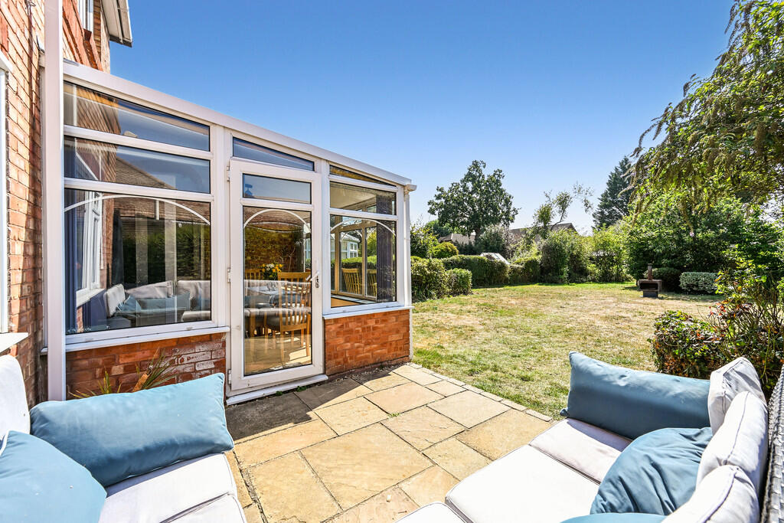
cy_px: 262
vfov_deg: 81.2
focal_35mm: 14
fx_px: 305
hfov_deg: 104.2
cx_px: 392
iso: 100
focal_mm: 14
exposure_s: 1/125
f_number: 9
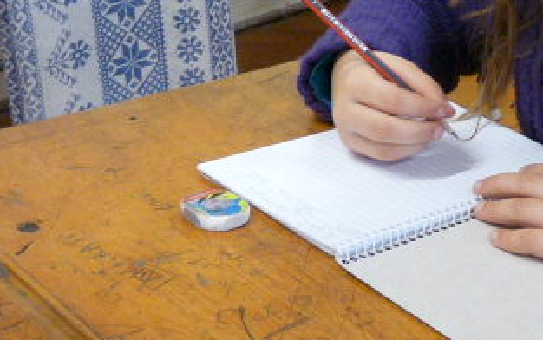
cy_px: -52
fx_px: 1347
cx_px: 548
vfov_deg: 14.0
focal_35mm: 91
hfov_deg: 21.9
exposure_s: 1/30
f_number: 2.8
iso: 400
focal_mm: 4.8
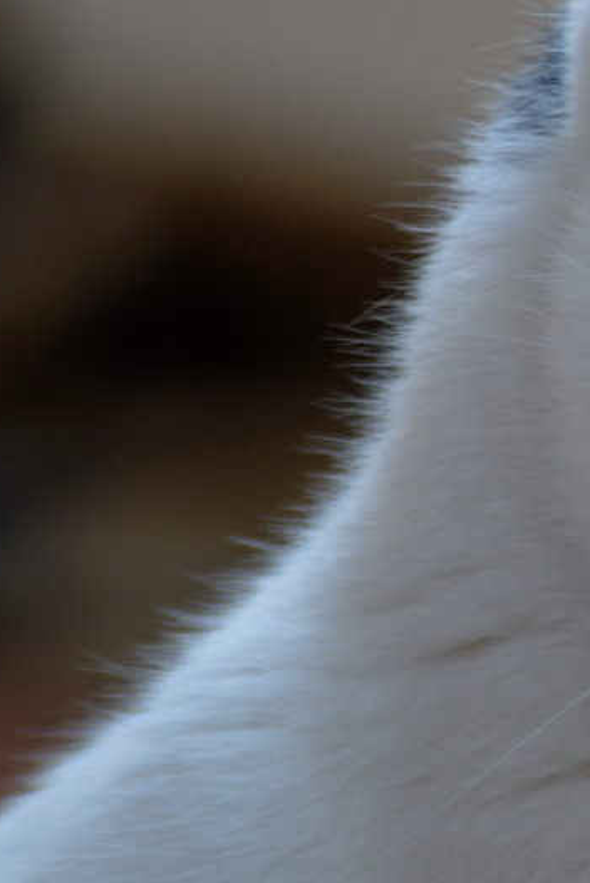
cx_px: 1262
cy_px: 321
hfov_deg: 1.2
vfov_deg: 1.8
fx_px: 27962
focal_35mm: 1139
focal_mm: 250
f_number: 5.3
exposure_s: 1/20
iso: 125
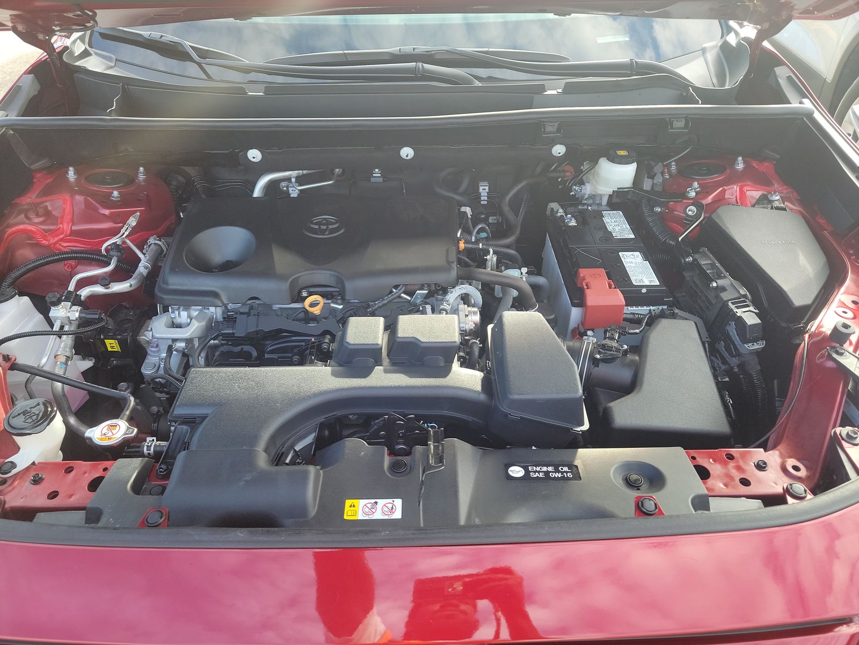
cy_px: 322
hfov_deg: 71.6
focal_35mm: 24
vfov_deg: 56.8
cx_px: 430
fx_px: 596
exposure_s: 1/59
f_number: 1.8
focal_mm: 6.7
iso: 51
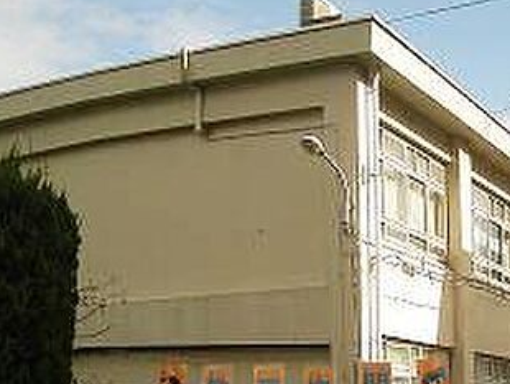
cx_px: 319
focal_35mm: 70
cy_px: 352
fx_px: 1032
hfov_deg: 27.7
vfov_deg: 20.6
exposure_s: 1/350
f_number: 5.7
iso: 90
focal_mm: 5.7
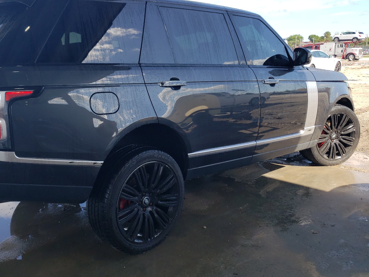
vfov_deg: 42.8
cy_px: 117
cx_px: 140
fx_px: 352
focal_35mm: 33
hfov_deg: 54.8
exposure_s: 1/1111
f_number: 1.5
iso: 50
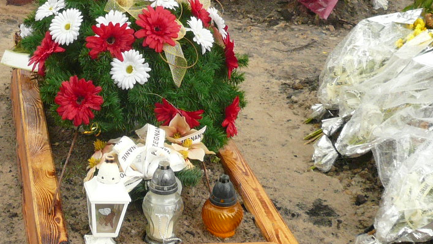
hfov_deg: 30.4
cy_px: 59
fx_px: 792
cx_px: 147
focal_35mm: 69
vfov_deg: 17.4
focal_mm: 4.6
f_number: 2.8
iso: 100
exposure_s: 1/50
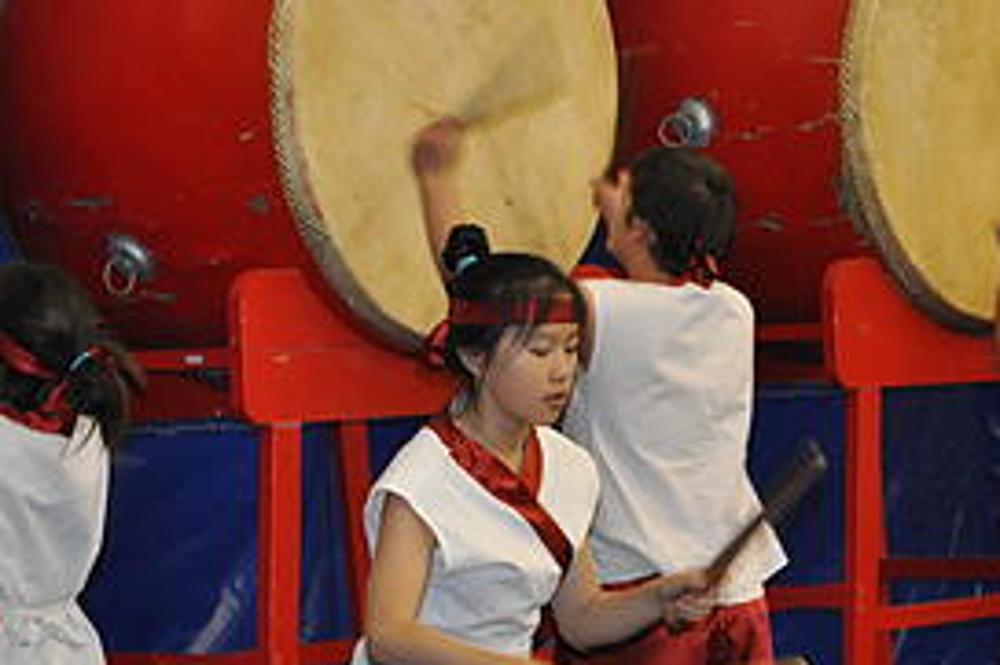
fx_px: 4552
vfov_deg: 8.3
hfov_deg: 12.5
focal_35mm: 164
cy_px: 513
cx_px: 551
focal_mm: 55
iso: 800
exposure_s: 1/60
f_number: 5.6
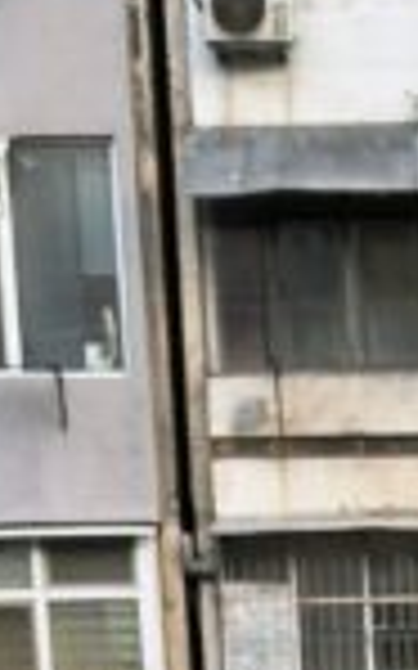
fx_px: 3047
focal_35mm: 167
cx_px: 616
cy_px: 1817
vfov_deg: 10.2
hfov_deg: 7.7
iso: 567
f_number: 1.8
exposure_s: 1/100
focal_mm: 5.56
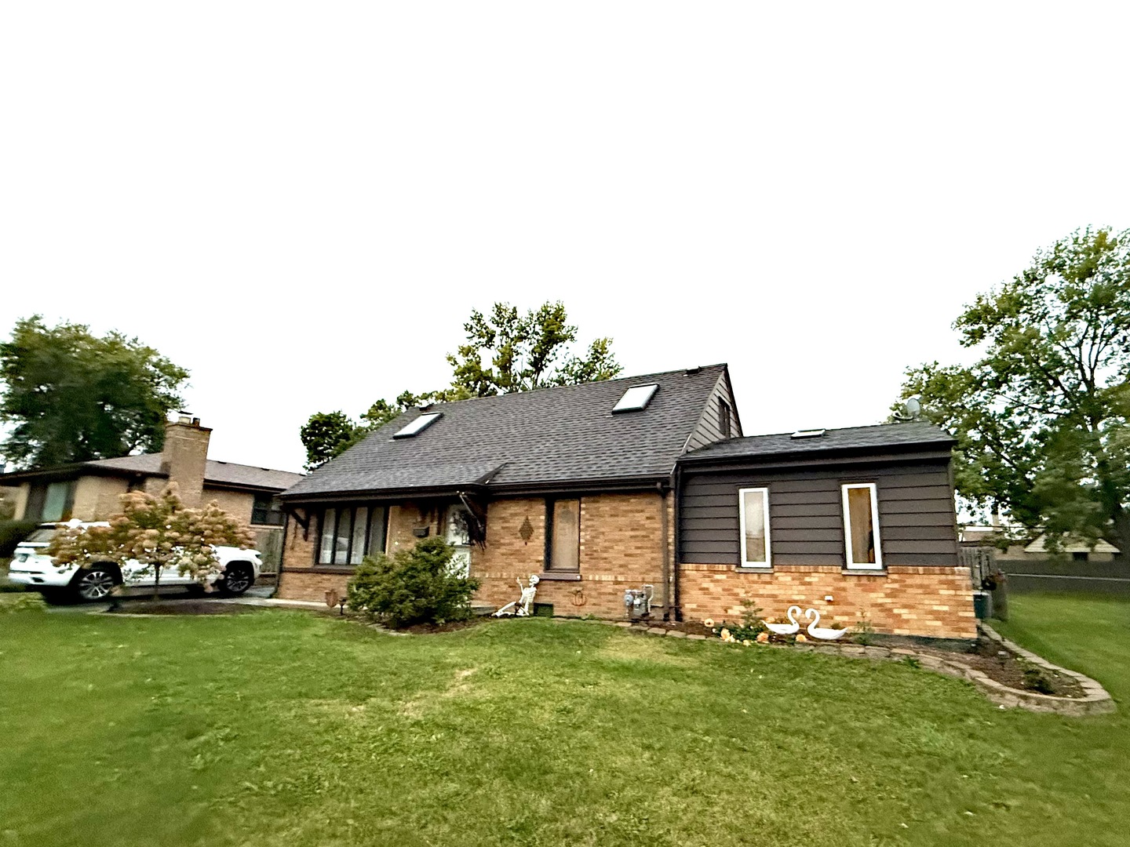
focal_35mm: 14
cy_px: 424
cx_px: 565
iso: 800
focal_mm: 2.22
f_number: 2.2
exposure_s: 1/60
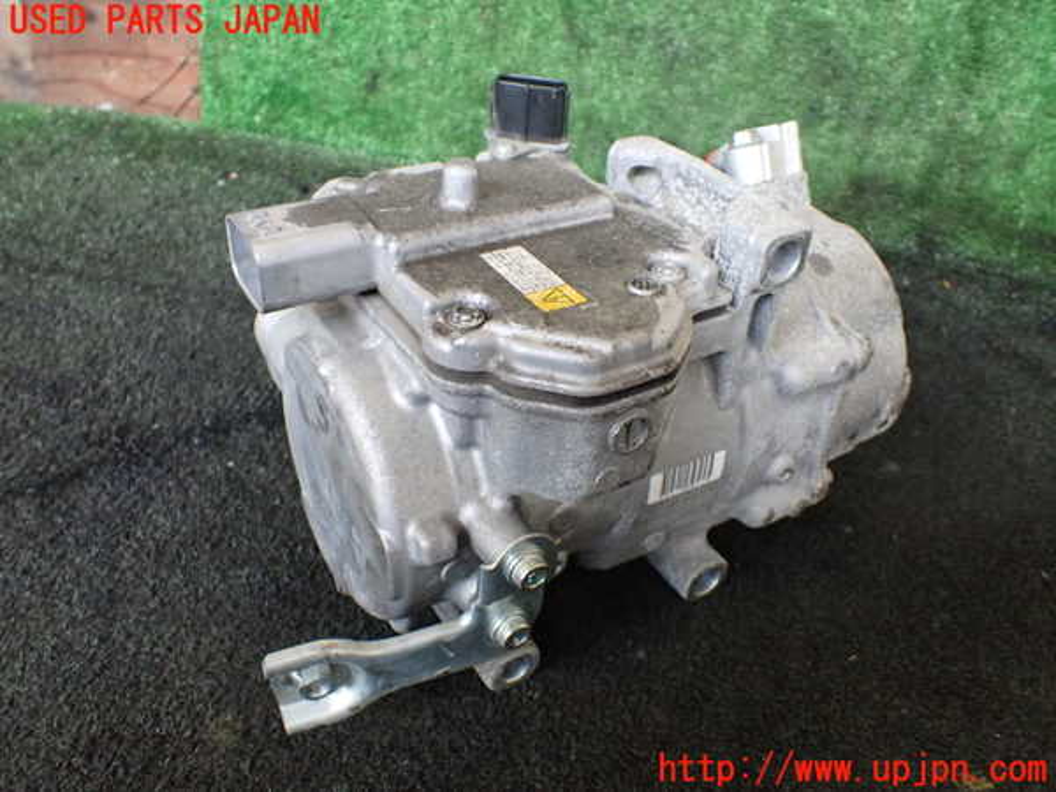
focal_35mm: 30
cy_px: 396
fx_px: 915
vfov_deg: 46.8
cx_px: 528
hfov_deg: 60.0
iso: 800
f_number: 2.3
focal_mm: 5.4
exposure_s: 1/80
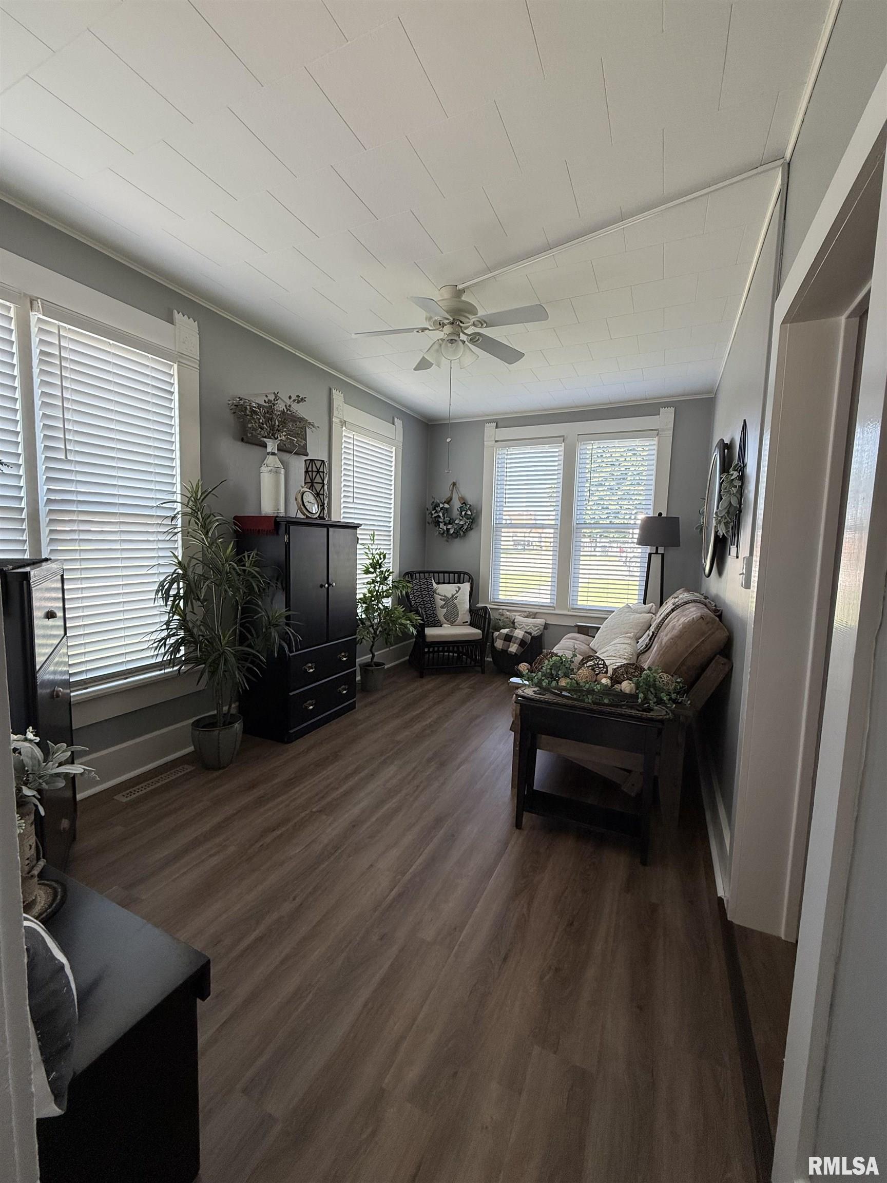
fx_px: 478
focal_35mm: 14
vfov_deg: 102.1
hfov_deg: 85.7
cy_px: 592
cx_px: 444
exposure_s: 1/100
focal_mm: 2.22
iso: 100
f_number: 2.2
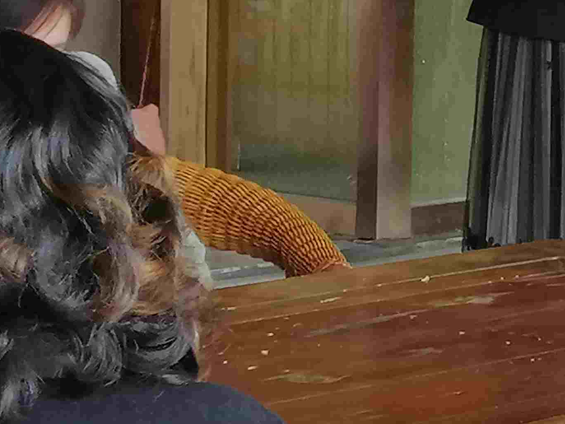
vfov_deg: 7.5
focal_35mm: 198
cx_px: 936
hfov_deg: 9.6
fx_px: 3232
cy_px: -60
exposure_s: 1/50
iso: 64
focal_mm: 3.81
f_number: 2.2
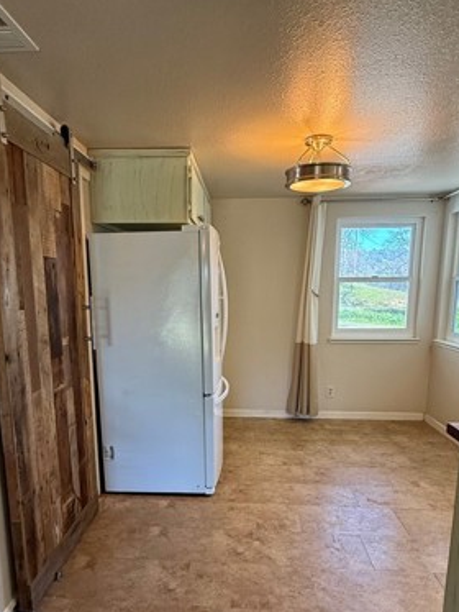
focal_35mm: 24
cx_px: 213
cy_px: 363
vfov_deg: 70.9
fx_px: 424
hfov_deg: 56.8
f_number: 2.2
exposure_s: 1/120
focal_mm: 2.22
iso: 250
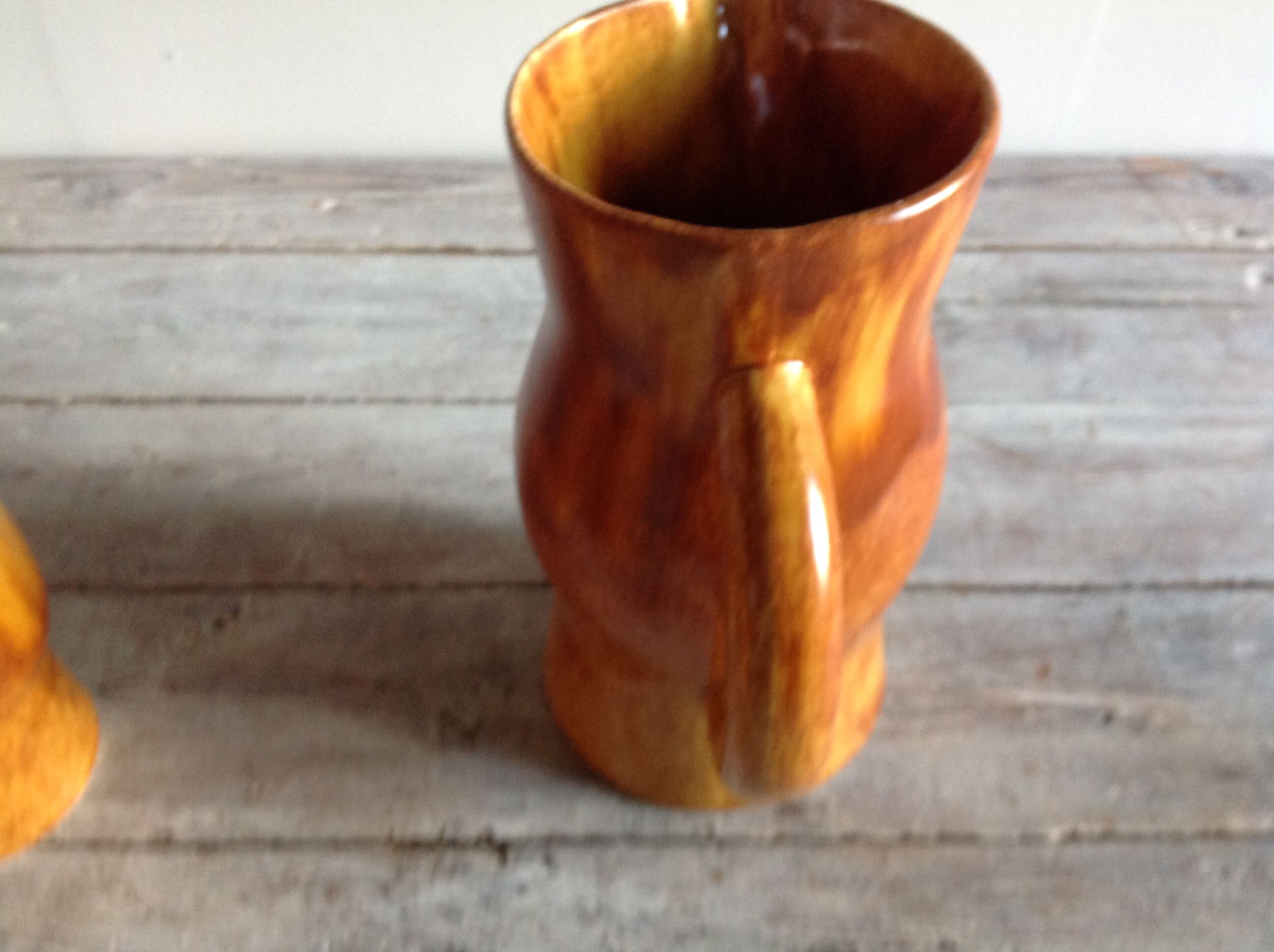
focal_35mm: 35
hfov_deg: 52.7
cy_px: 476
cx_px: 637
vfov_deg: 40.6
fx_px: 1286
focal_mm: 4.28
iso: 160
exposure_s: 1/15
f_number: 2.4
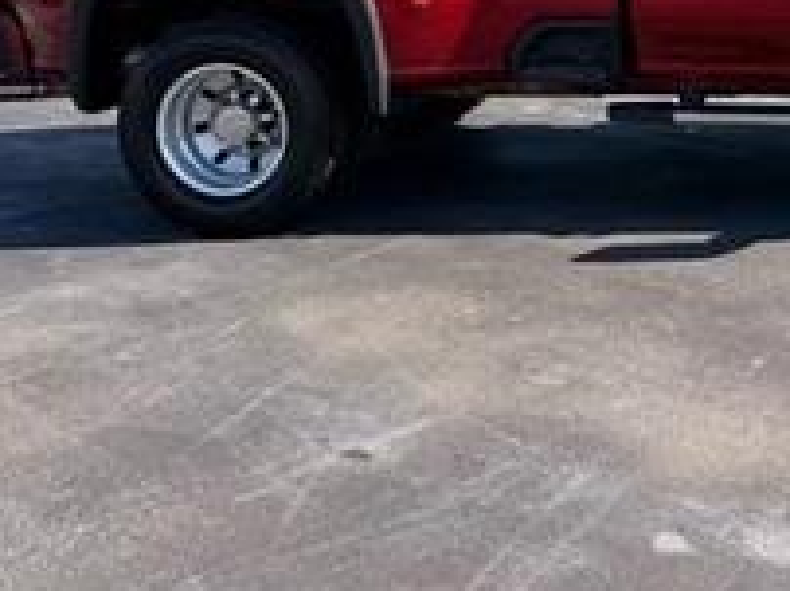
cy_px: -67
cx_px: 782
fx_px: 1368
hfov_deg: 30.1
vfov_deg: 22.9
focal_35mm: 60
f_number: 1.78
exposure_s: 1/2000
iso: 80
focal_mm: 6.76
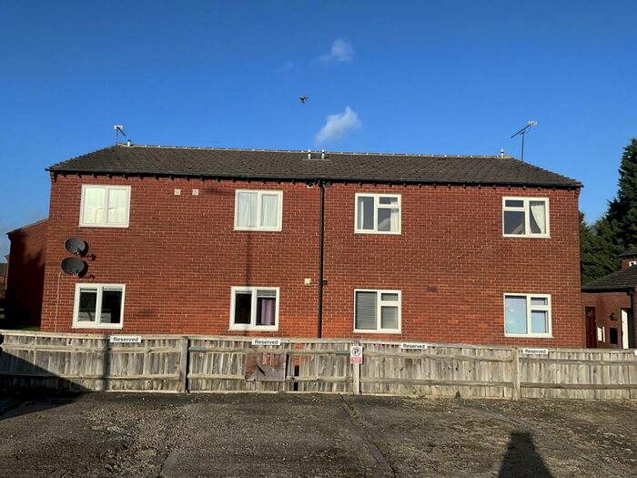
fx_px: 534
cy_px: 239
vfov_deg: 48.2
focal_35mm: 29
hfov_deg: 61.7
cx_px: 318
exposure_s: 1/2141
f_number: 1.8
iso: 25
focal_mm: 3
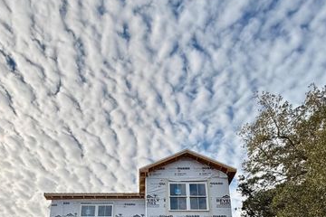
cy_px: 277
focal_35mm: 27
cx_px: 140
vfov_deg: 34.8
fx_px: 244
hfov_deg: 67.1
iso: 64
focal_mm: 2.22
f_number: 2.2
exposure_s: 1/1901
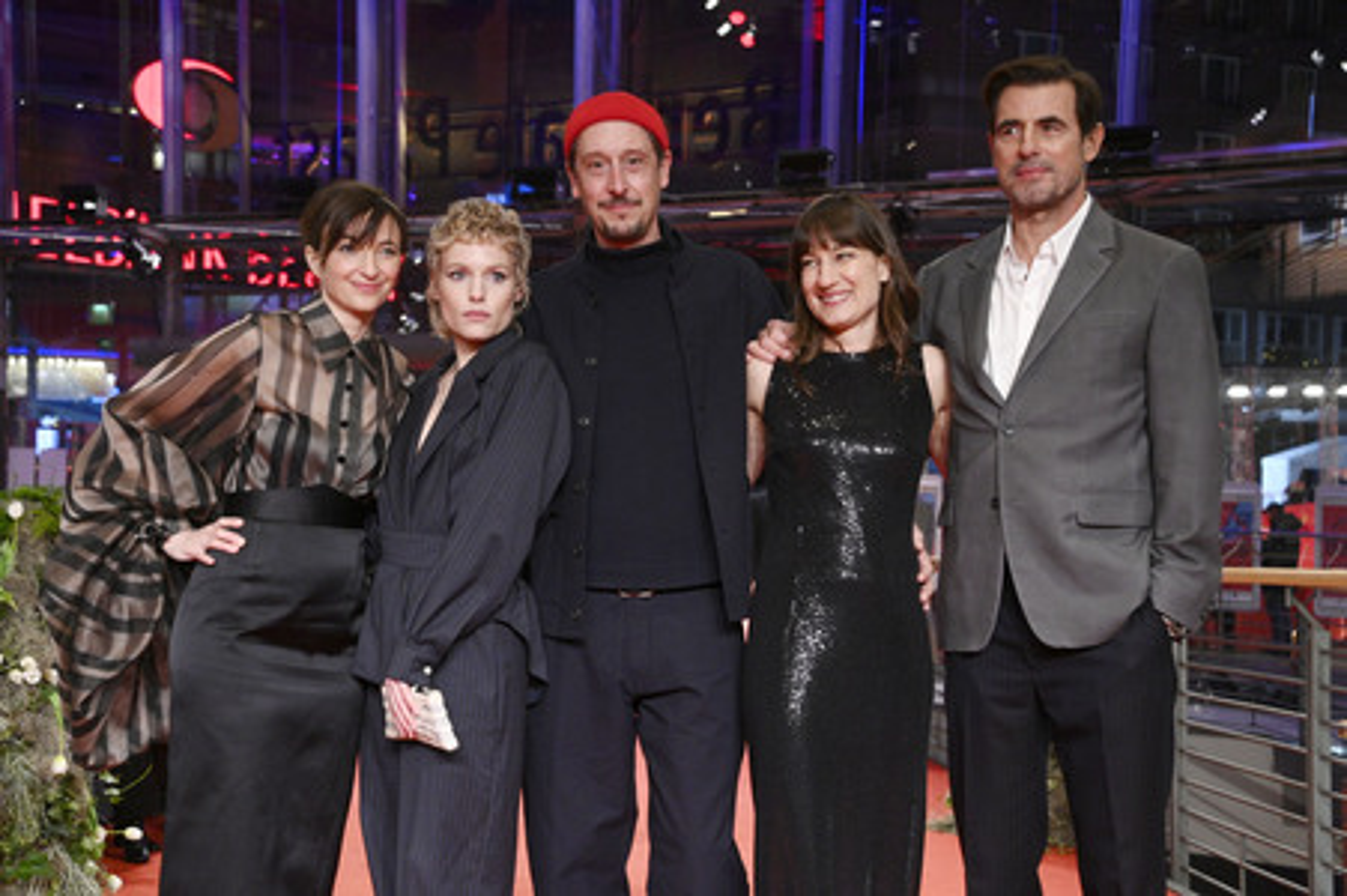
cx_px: 674
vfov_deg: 23.3
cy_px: 448
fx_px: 2169
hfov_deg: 34.5
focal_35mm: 58
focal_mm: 58
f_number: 5.6
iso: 5000
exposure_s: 1/200
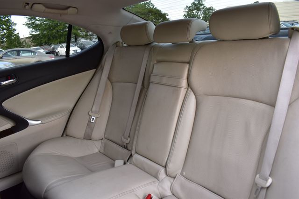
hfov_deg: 67.4
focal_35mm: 27
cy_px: 100
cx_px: 150
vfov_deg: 47.9
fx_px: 224
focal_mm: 18
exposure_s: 1/40
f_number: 7.1
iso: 400
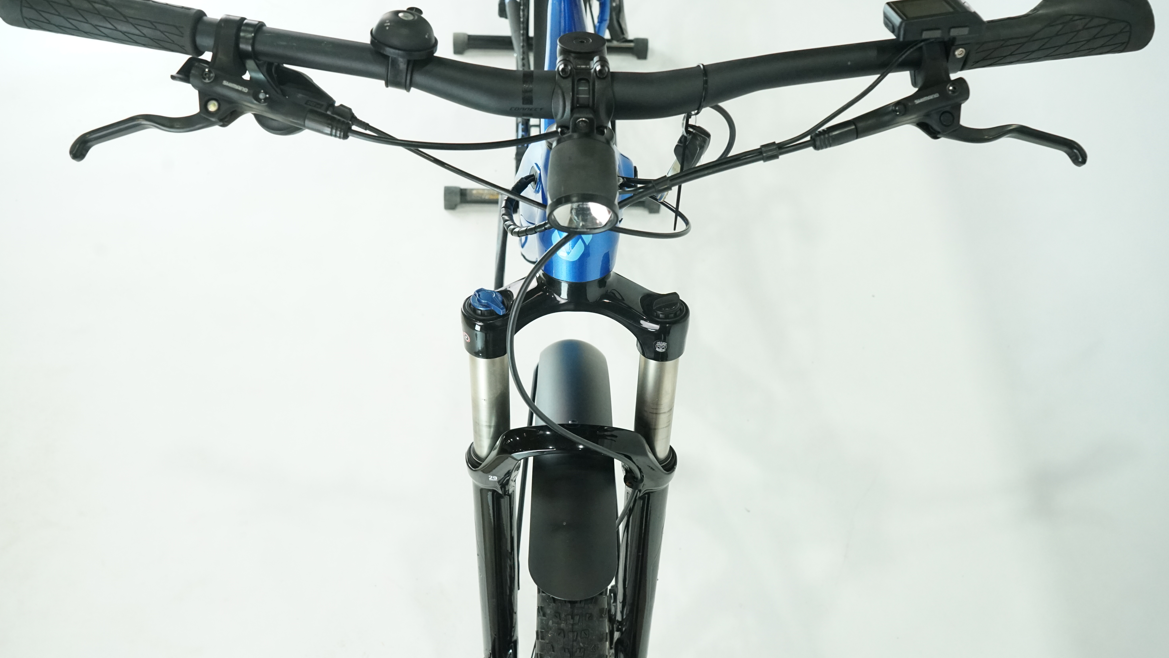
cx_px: 580
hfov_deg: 62.6
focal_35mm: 31
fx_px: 961
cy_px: 348
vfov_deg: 37.8
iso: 3200
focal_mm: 29
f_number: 7.1
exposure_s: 1/200
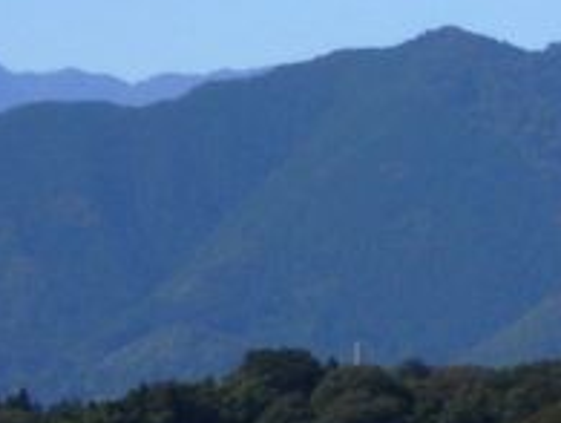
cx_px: 1139
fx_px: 9303
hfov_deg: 3.4
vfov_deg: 2.6
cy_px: 538
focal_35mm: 573
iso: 80
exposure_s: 1/800
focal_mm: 25.1
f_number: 5.4
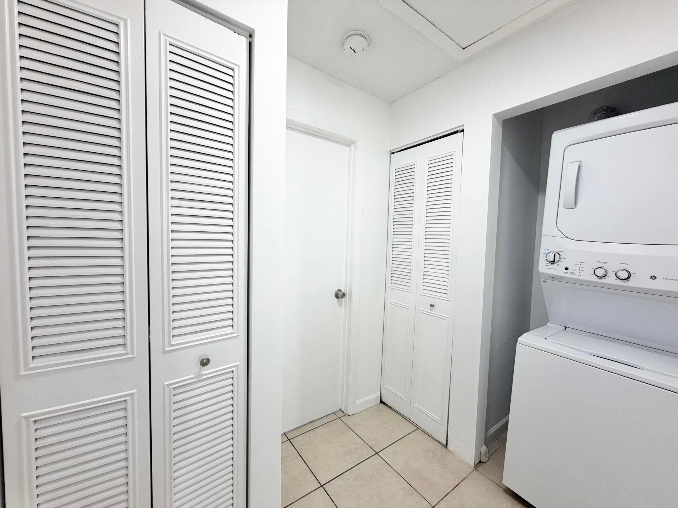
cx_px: 339
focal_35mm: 14
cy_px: 254
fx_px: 274
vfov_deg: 85.7
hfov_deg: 102.1
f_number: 2.2
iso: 125
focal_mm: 2.22
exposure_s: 1/120
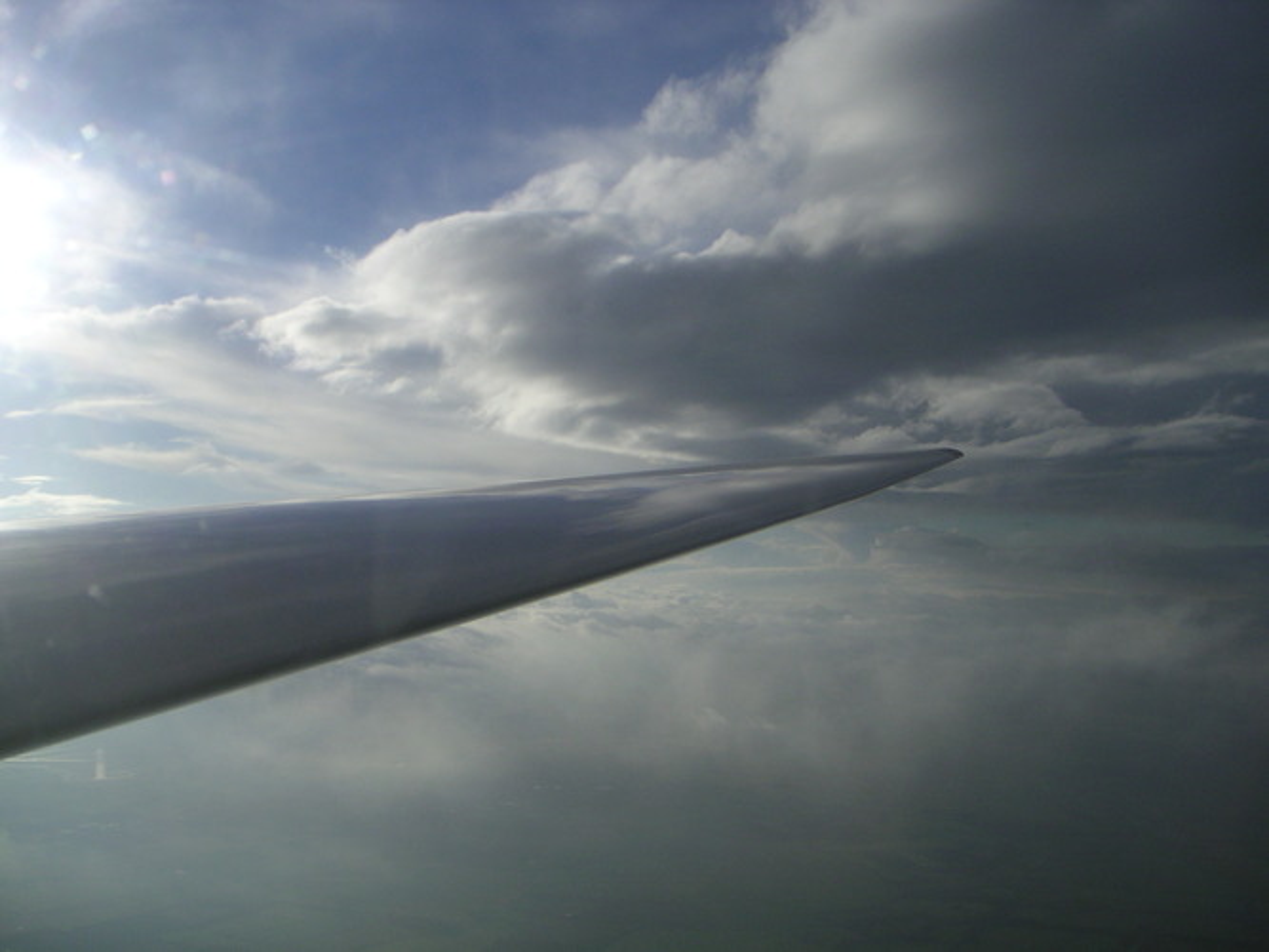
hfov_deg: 49.0
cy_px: 476
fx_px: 1393
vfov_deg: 37.7
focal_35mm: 38
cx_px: 634
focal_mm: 6
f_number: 6.7
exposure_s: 1/750
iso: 50
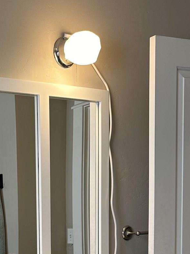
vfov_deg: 24.8
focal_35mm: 71
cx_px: -43
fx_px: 520
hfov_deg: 19.4
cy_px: 303
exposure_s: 1/120
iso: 80
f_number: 1.78
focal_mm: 6.86
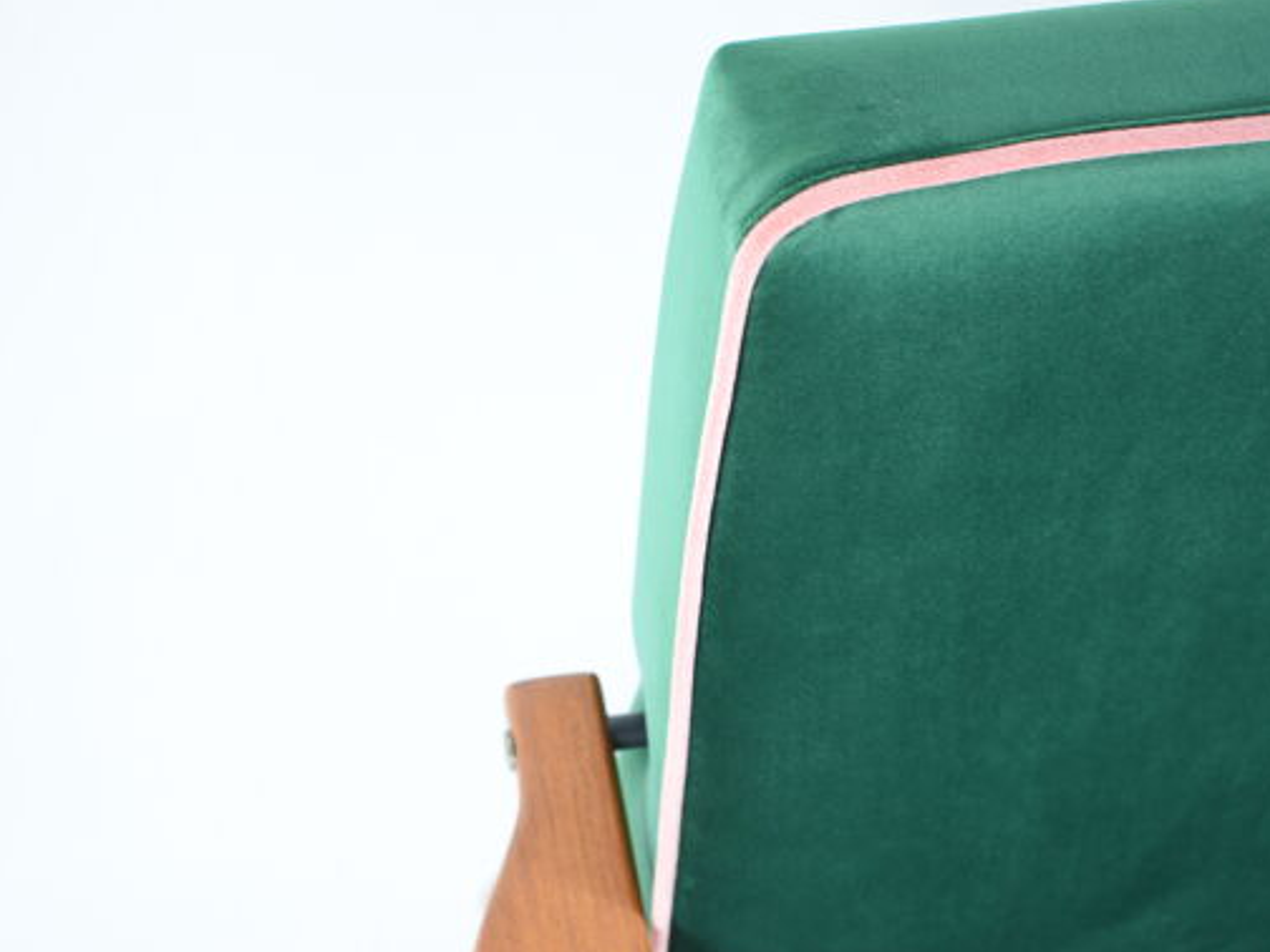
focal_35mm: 55
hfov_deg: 34.9
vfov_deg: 26.6
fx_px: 2018
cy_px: 497
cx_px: 728
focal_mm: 32
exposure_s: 1/5
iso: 100
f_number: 4.5
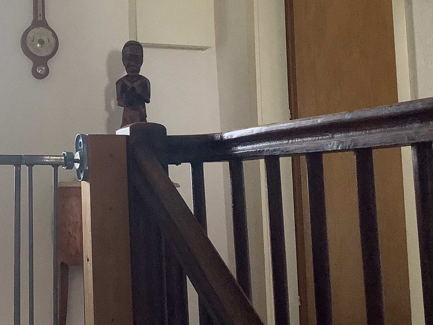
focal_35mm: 62
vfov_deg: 23.5
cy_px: 94
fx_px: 776
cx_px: 40
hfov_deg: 29.8
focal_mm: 3.3
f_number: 2.4
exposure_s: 1/60
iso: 100
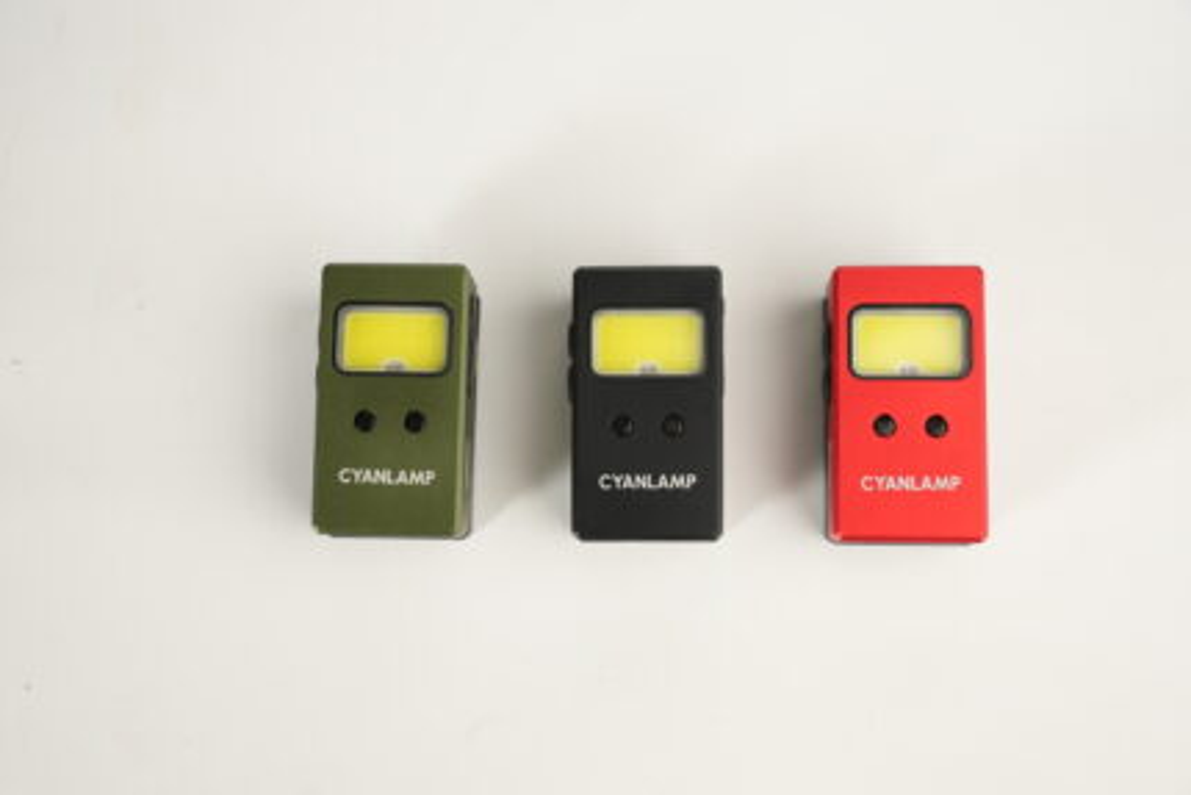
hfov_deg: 41.7
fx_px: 1562
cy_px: 398
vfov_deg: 28.6
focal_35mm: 47
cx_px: 596
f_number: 7.1
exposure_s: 1/100
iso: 500
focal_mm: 47.2
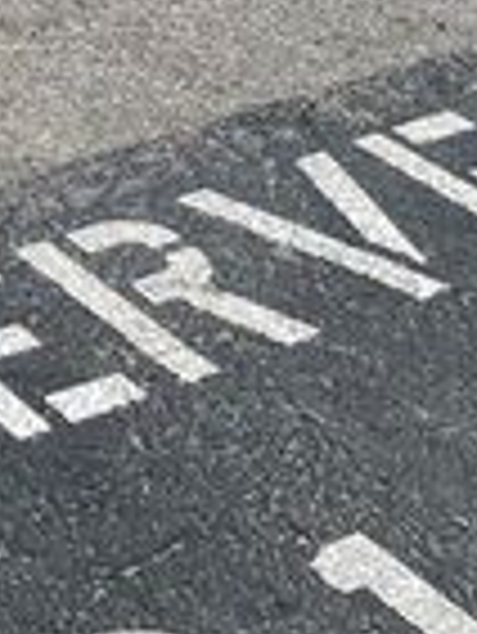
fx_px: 2256
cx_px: -428
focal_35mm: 123
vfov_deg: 12.9
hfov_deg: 11.1
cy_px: -803
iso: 32
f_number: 1.6
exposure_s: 1/5556
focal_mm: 4.2
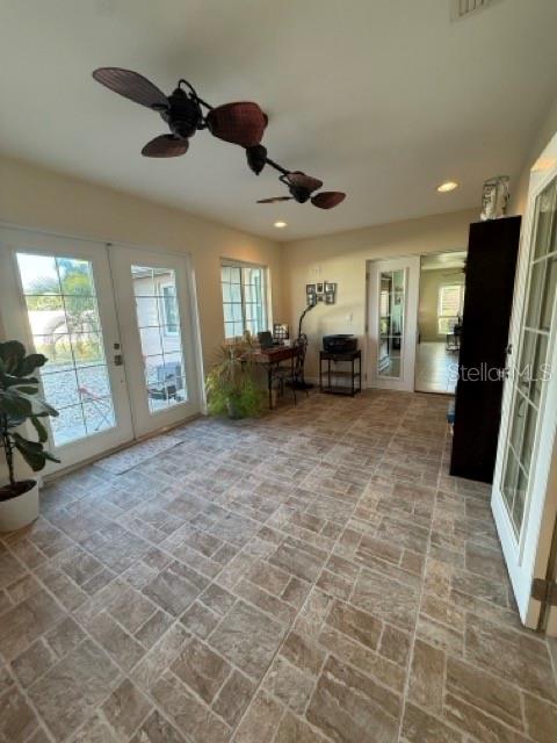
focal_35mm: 14
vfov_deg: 102.1
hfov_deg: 85.7
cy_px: 372
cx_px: 278
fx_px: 300
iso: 200
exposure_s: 1/120
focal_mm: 2.22
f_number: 2.2
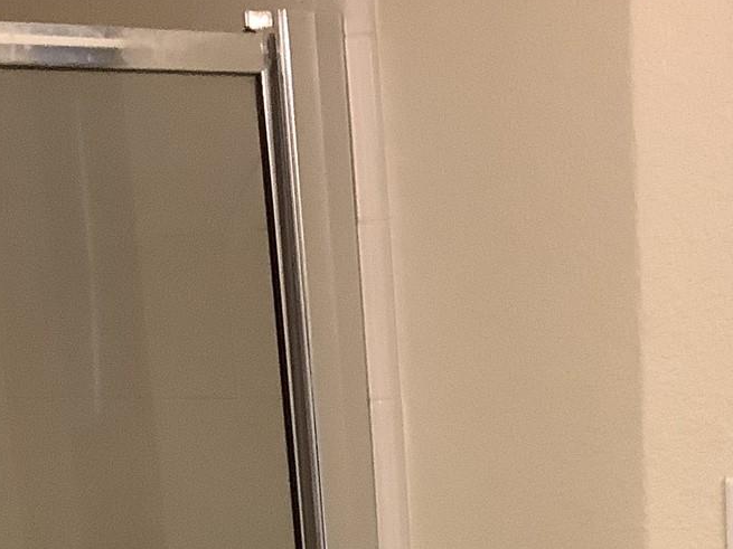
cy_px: 845
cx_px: 473
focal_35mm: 97
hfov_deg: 20.2
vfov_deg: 14.2
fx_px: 2054
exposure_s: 1/60
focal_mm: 3.3
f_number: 2.4
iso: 125
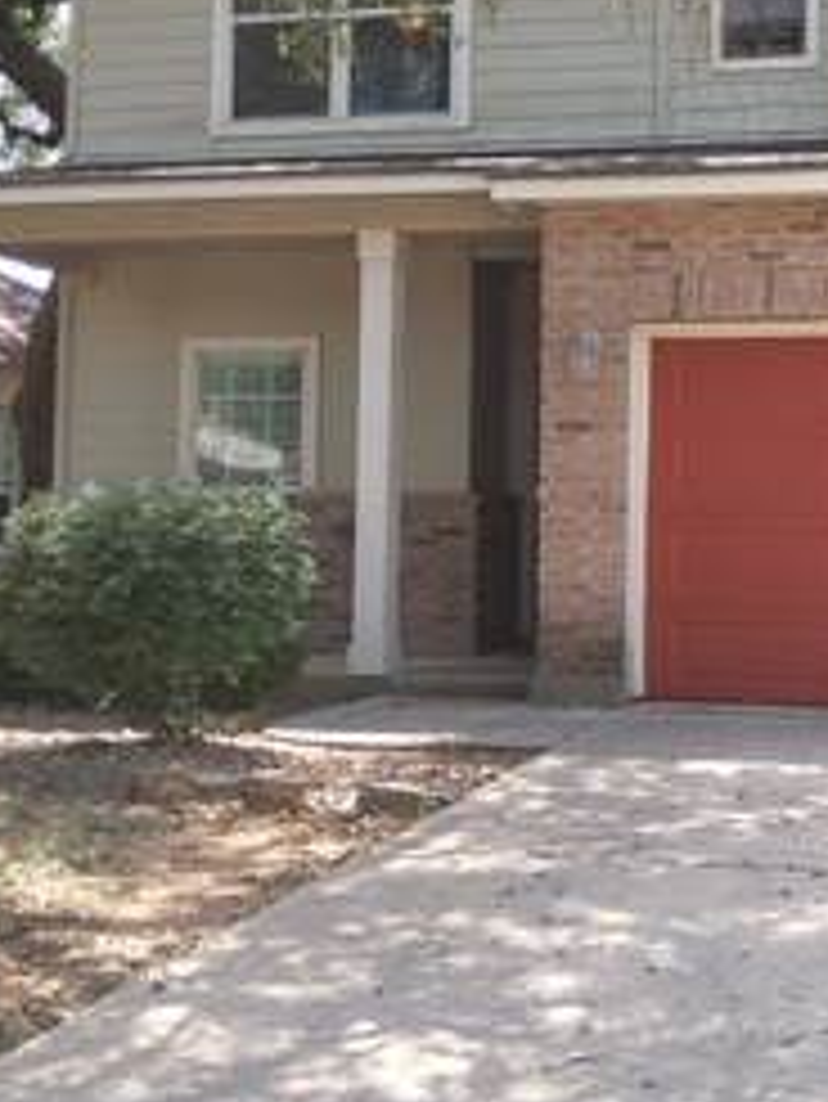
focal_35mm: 51
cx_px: 760
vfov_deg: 37.4
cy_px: 477
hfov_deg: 27.5
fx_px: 1625
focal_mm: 3.08
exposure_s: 1/441
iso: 25
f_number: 2
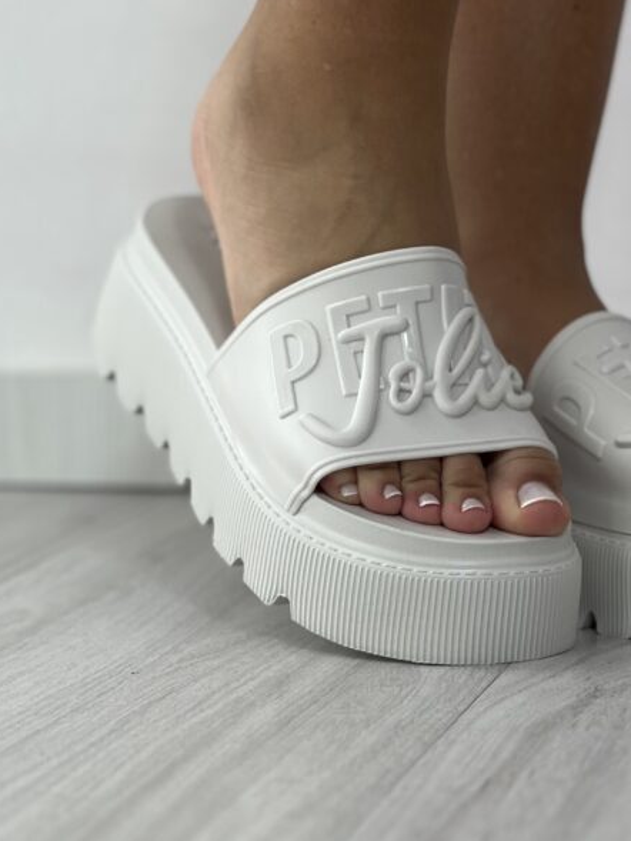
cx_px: 445
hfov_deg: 12.1
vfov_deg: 16.1
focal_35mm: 122
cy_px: 381
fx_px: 2964
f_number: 2.8
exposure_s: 1/120
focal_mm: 9
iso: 50
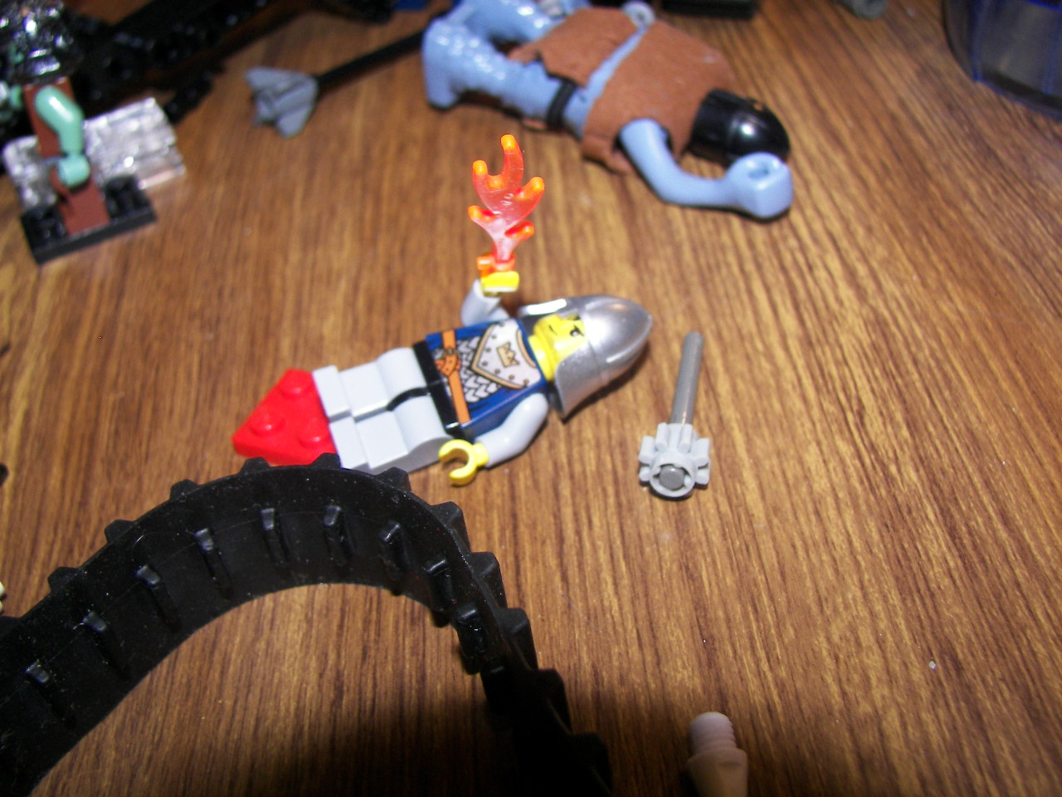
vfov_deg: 39.7
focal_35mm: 36
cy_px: 398
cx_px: 531
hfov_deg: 51.4
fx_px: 1104
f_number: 2.8
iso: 100
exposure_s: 1/30
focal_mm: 6
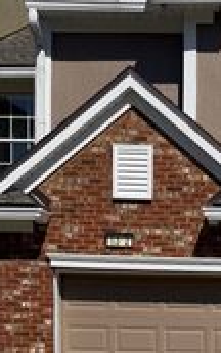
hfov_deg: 12.9
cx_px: 282
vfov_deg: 19.7
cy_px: 448
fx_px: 945
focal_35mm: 98
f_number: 1.78
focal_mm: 6.76
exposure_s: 1/11905
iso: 80
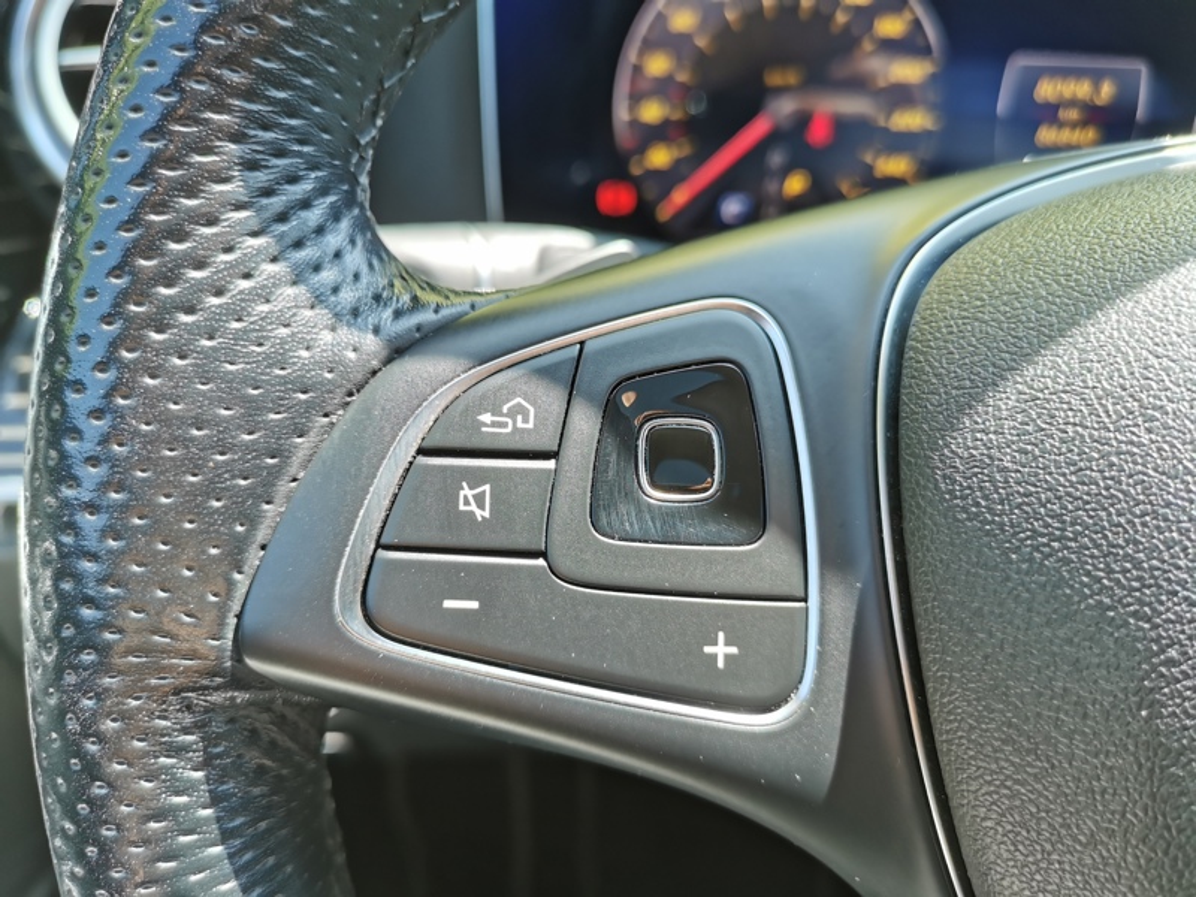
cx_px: 598
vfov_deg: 51.4
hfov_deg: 65.3
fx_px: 933
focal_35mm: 27
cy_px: 448
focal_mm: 5.58
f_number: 1.8
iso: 50
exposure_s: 1/170
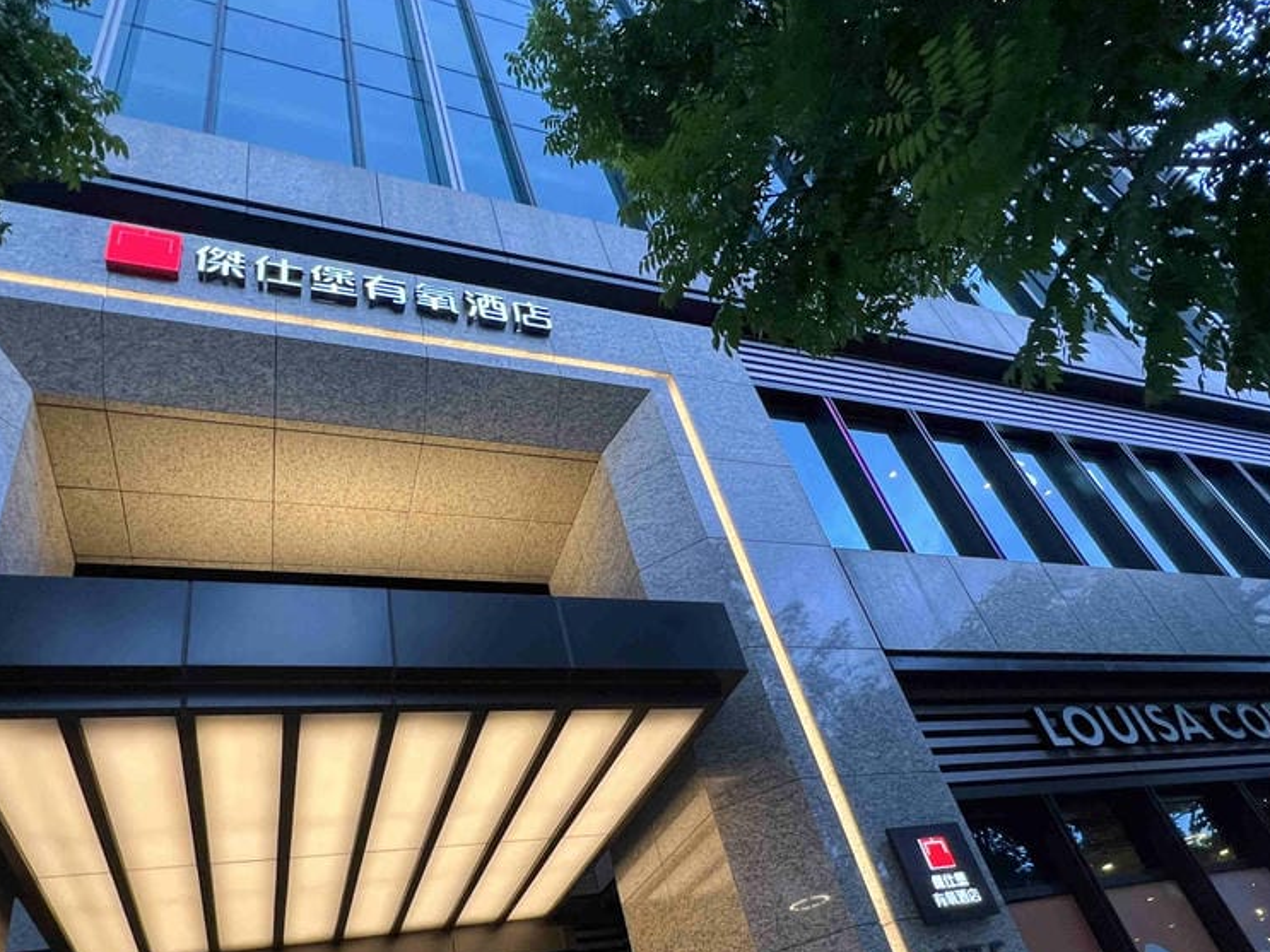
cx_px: 598
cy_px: 651
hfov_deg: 78.9
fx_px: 770
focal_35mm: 21
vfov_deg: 61.5
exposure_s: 1/120
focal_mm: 1.57
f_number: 1.8
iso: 160
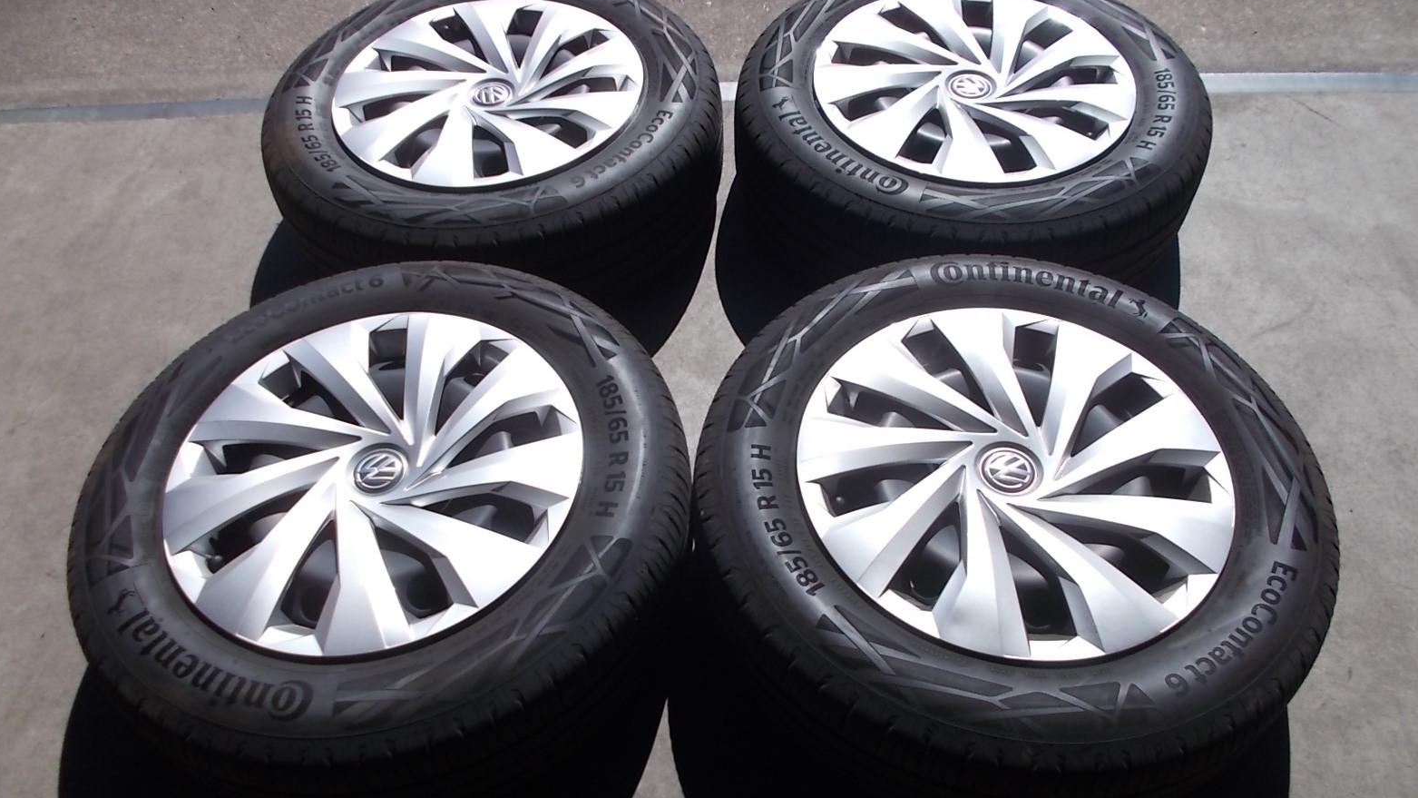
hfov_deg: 66.1
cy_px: 429
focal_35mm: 29
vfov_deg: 40.2
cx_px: 699
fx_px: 1090
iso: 80
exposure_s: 1/250
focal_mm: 4.6
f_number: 8
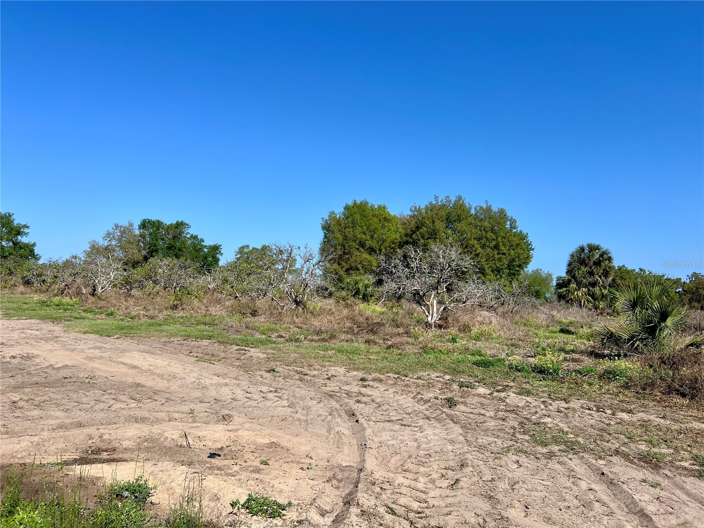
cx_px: 352
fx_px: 529
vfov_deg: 53.1
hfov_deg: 67.3
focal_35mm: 26
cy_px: 264
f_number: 1.5
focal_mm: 5.7
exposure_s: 1/4831
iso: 50
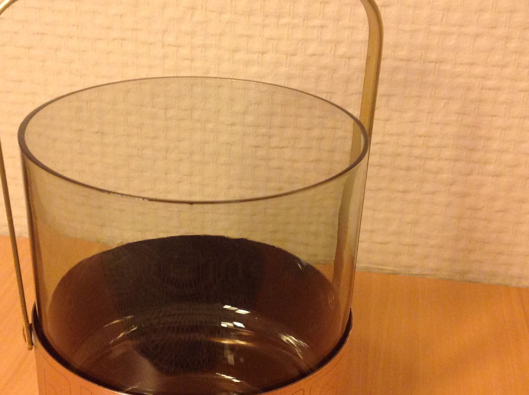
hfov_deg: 31.6
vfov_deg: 23.9
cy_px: 246
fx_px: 931
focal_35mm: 61
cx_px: 216
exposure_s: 1/17
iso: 200
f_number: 2.4
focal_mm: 4.28
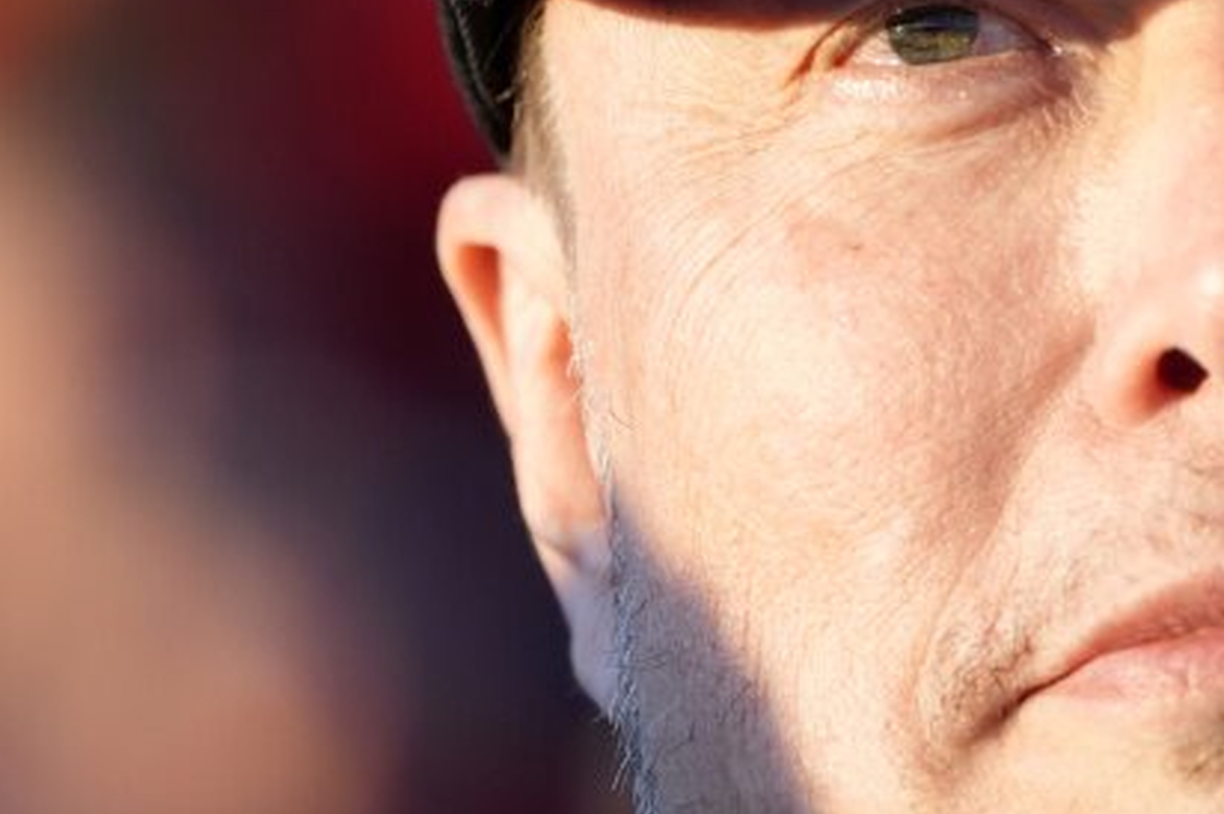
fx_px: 29420
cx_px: 921
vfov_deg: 1.6
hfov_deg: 2.4
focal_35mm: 866
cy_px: 52
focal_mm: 324
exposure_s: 1/1250
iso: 1600
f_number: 5.6
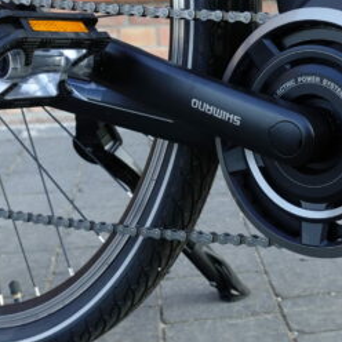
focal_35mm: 78
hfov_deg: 21.5
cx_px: 328
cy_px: 145
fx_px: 872
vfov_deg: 22.2
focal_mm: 12.81
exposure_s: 1/80
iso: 400
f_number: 4.5
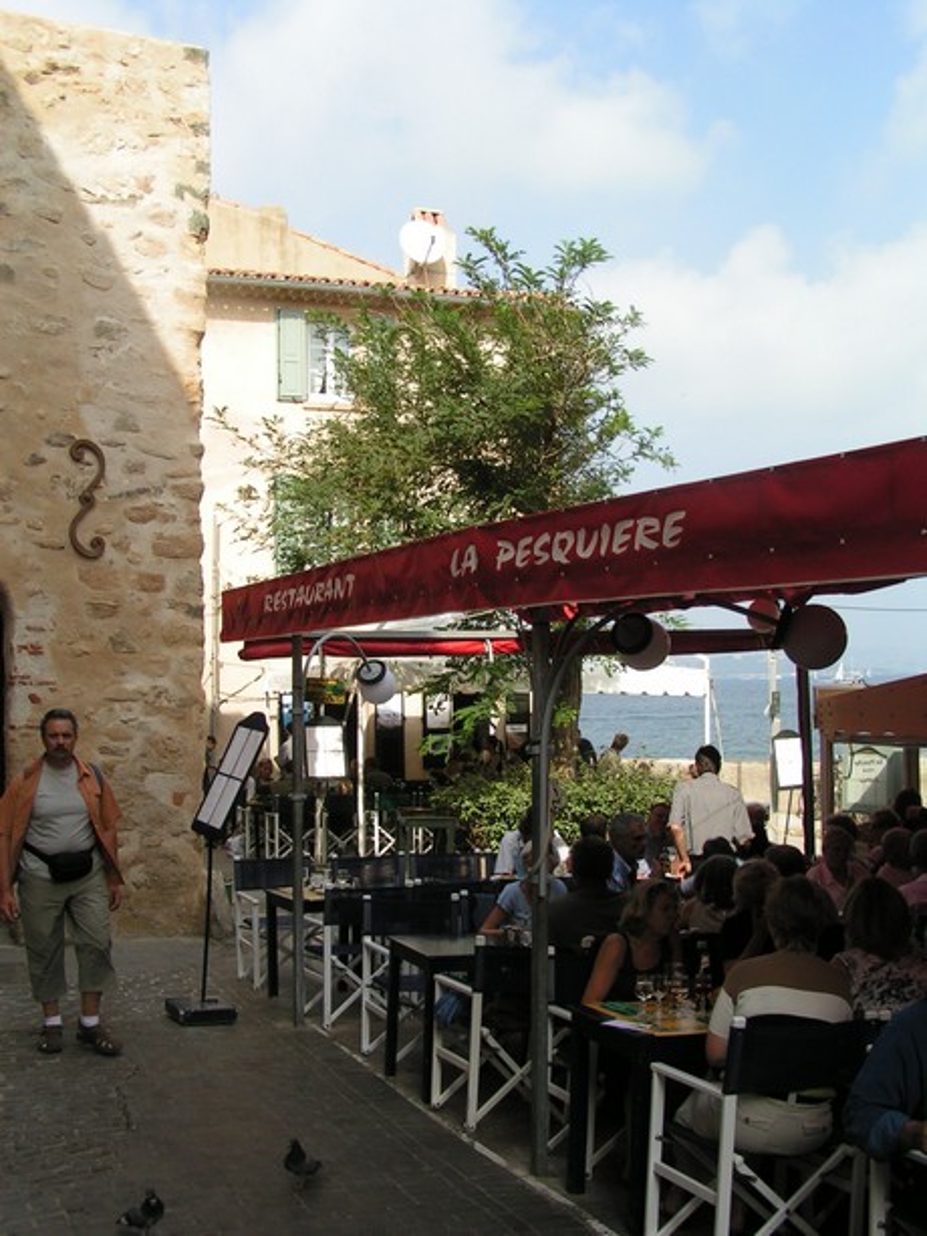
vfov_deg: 49.0
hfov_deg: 37.7
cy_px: 618
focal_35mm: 38
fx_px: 1356
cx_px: 464
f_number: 5.6
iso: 50
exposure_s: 1/250
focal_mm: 5.8
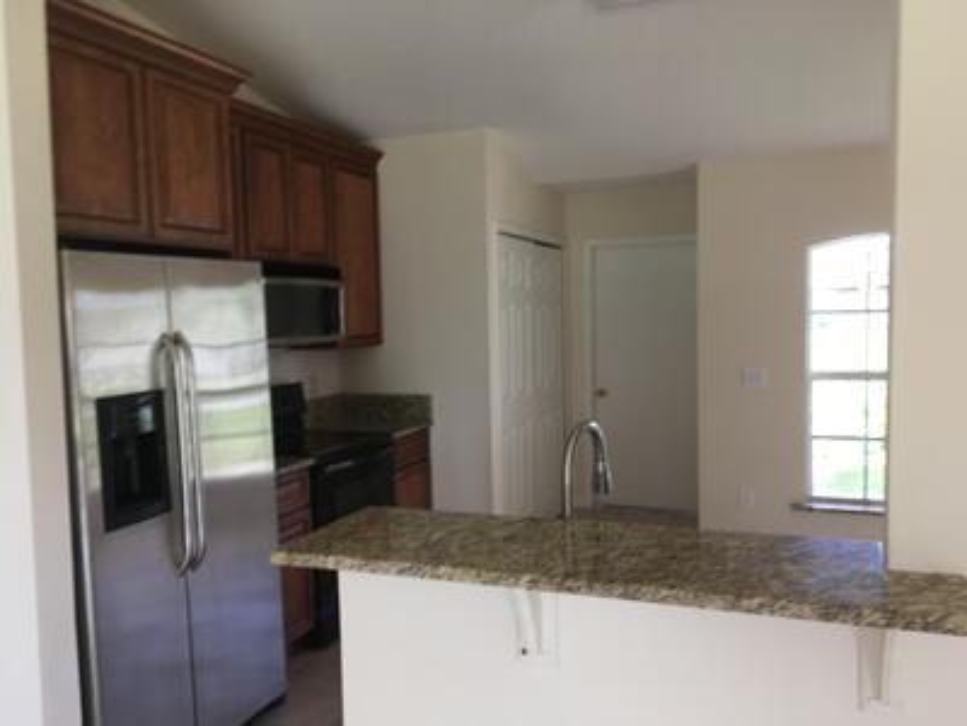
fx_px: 810
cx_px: 484
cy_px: 363
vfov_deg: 48.2
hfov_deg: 61.7
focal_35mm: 29
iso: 25
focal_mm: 4.15
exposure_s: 1/40
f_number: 2.2
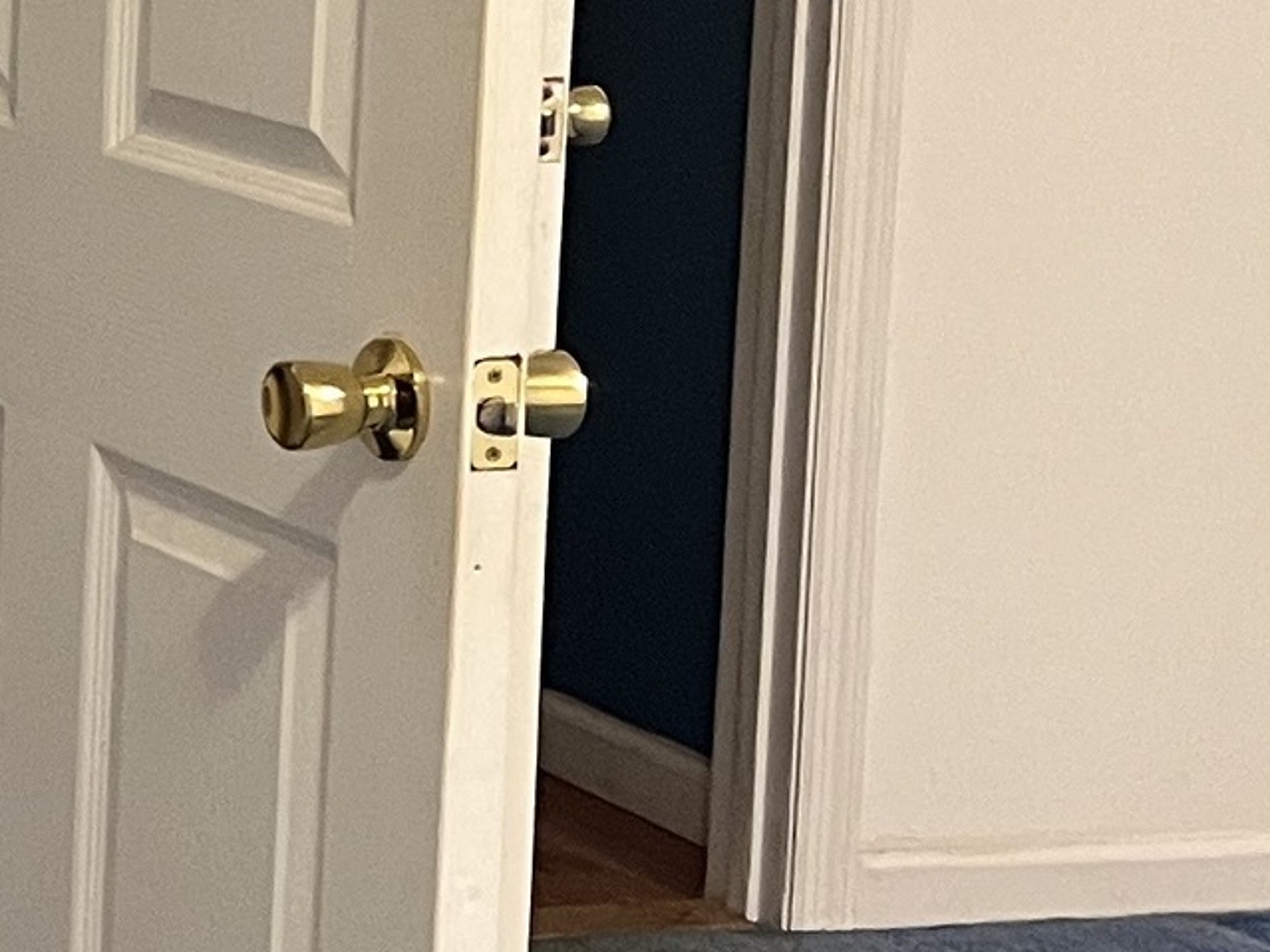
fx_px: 4585
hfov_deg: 12.7
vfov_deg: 11.7
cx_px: -1632
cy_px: -16
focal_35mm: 125
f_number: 1.5
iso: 200
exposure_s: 1/60
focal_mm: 5.7
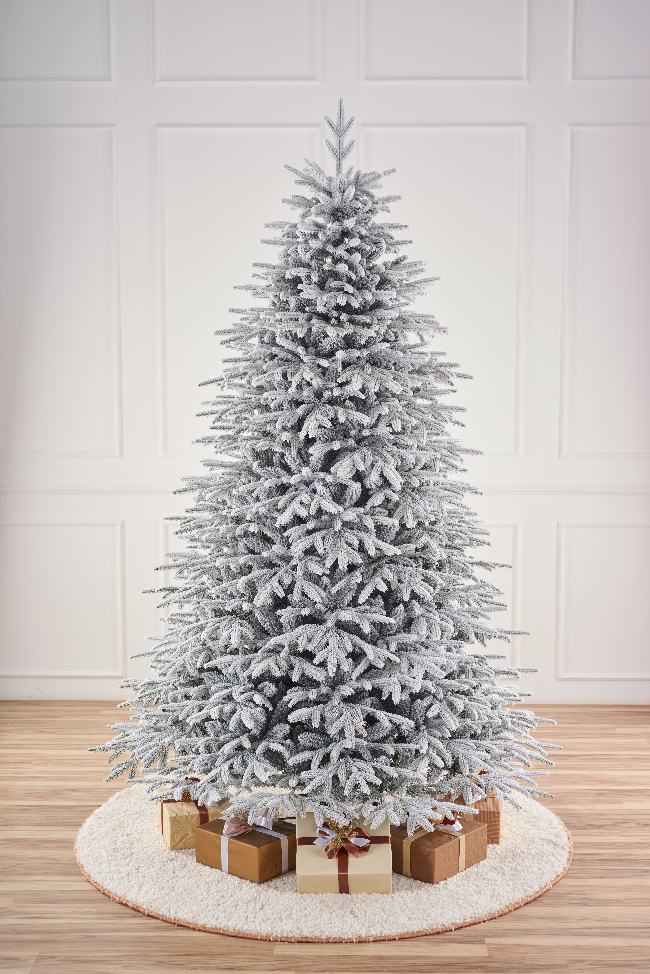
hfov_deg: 27.0
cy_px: 487
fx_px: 1353
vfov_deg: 39.6
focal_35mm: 50
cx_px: 325
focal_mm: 50
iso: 50
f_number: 7.1
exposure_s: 1/160
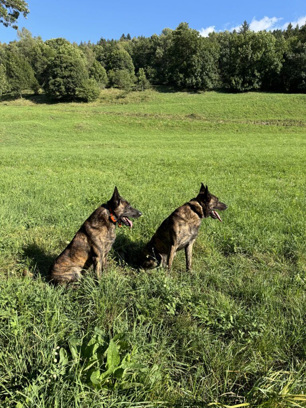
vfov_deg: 71.6
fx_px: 283
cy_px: 204
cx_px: 153
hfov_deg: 56.8
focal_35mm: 24
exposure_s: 1/1767
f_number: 1.78
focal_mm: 6.76
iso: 80
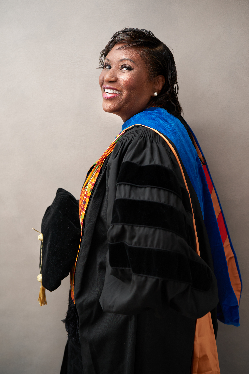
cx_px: 124
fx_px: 519
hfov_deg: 27.0
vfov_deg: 39.6
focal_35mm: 50
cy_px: 187
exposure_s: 1/160
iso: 320
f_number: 2.8
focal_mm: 50
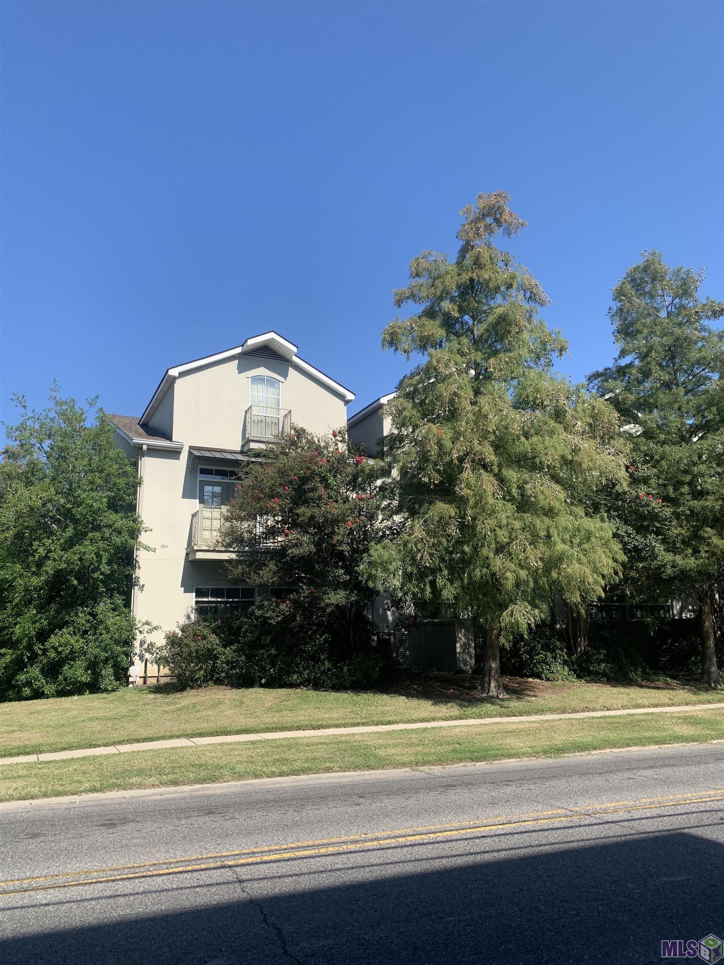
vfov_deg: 67.3
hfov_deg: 53.1
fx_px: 725
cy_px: 482
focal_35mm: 26
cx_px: 362
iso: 25
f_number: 1.8
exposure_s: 1/1427
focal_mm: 4.25
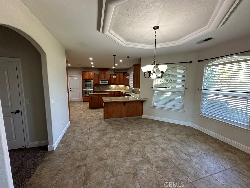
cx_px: 125
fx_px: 101
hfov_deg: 102.1
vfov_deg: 85.7
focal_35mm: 14
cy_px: 94
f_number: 2.2
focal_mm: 2.22
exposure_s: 1/120
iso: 250
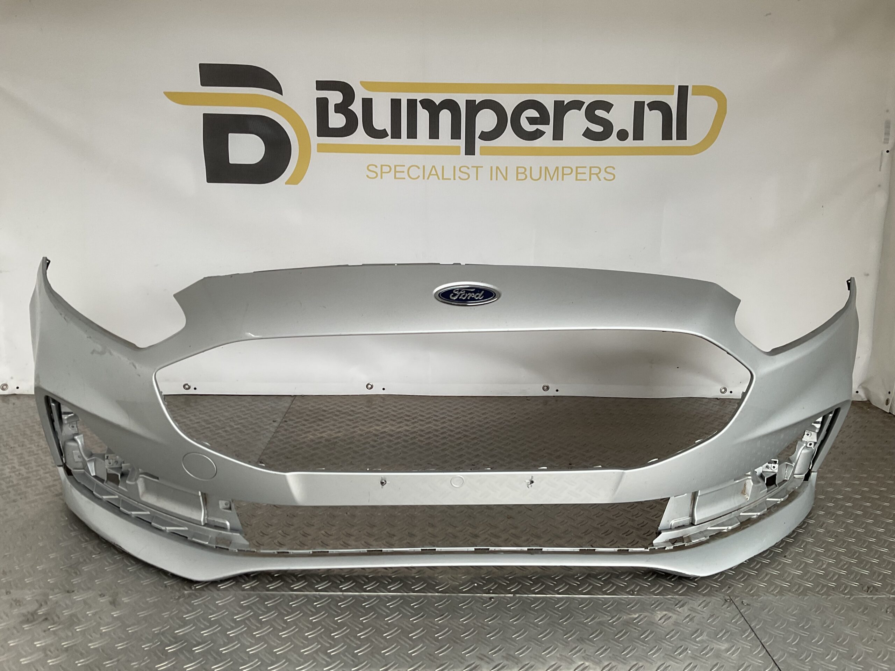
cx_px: 448
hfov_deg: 61.7
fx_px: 750
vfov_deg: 48.2
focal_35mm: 29
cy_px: 336
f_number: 1.8
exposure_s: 1/120
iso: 32
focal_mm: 3
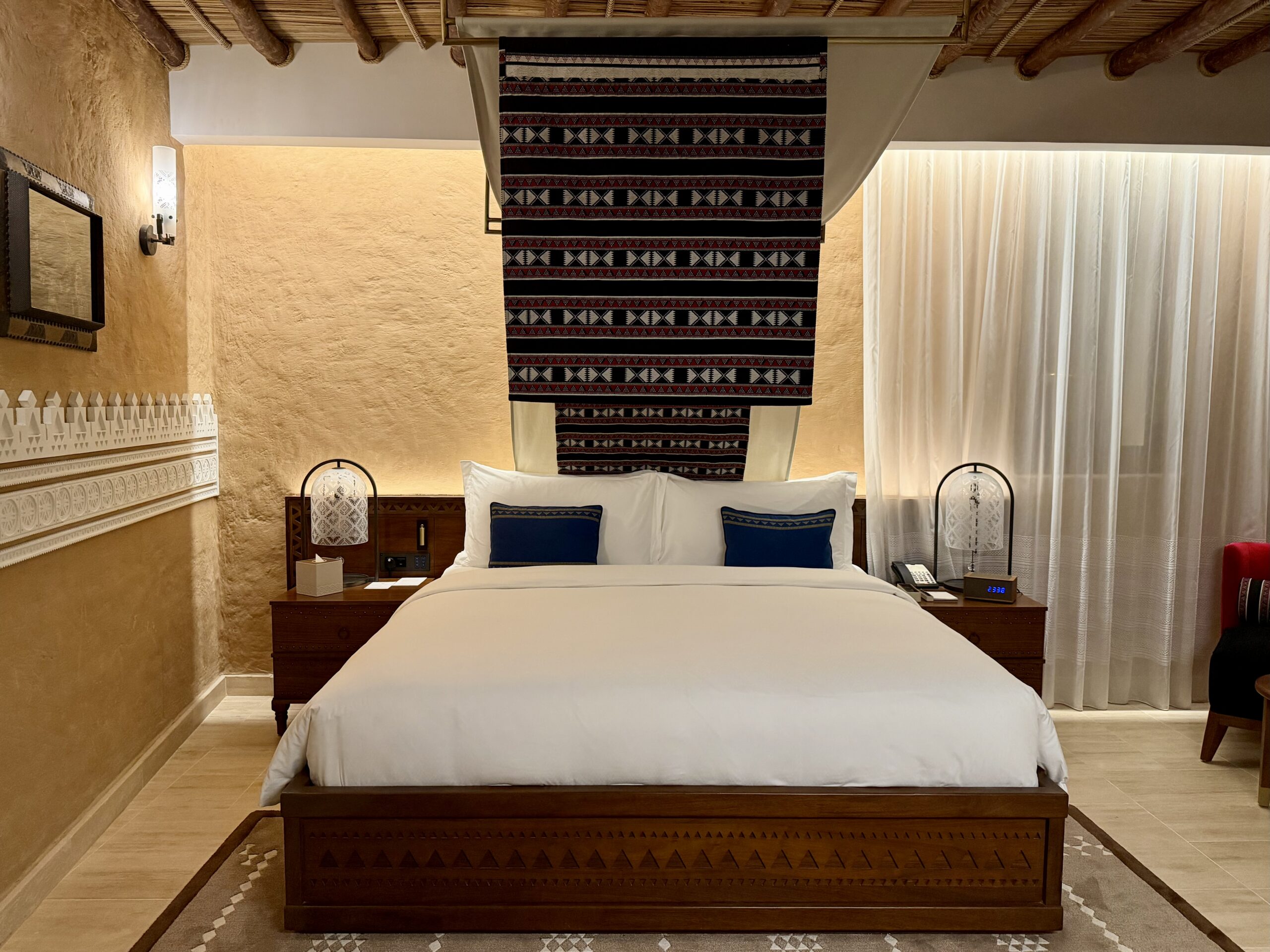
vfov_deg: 56.8
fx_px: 881
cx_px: 635
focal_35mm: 24
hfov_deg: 71.6
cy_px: 476
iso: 500
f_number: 1.78
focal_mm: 6.76
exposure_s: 1/60
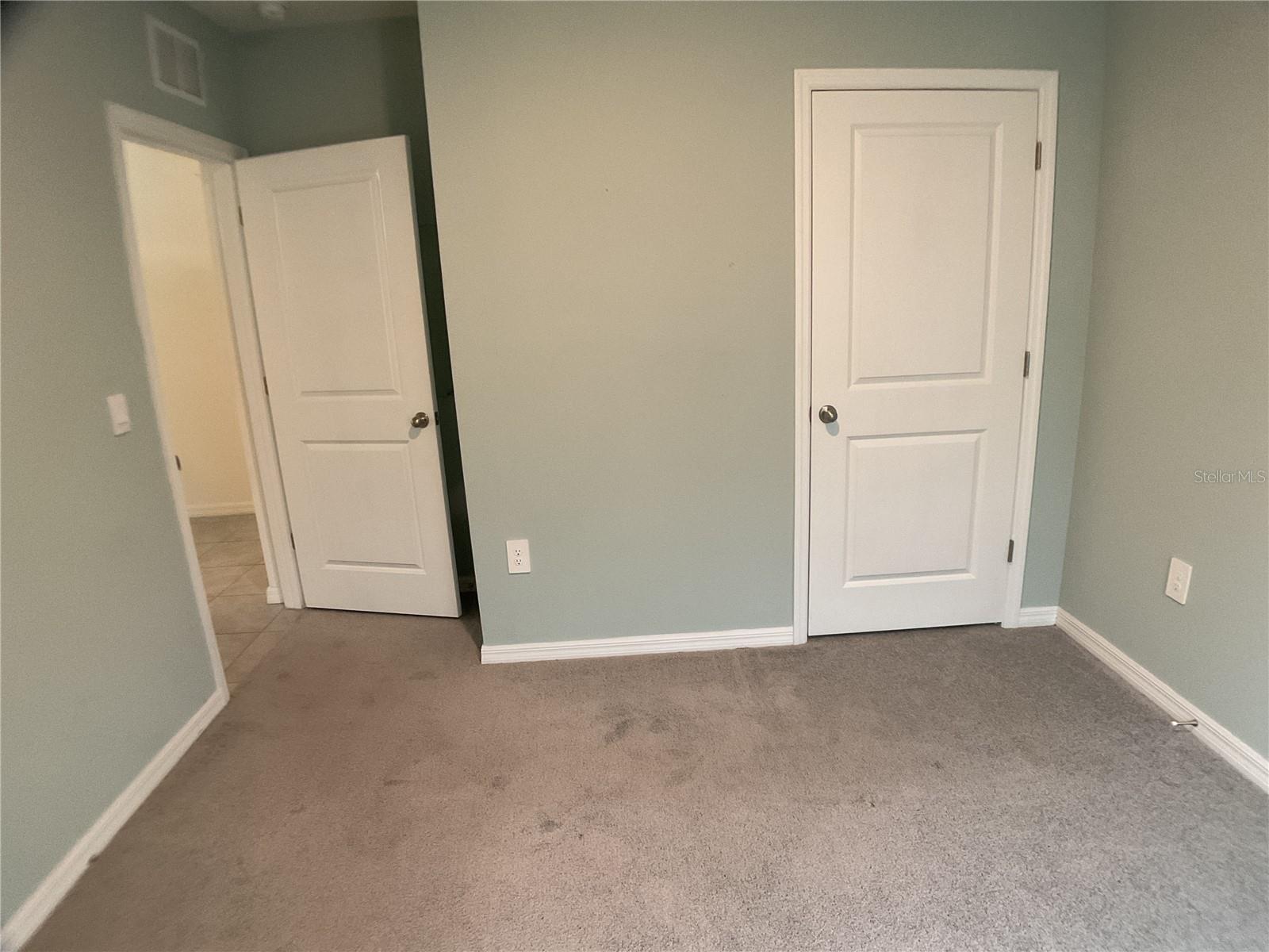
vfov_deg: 48.2
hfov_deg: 61.7
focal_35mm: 29
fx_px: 1063
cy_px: 476
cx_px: 634
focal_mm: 3
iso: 200
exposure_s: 1/60
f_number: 1.8
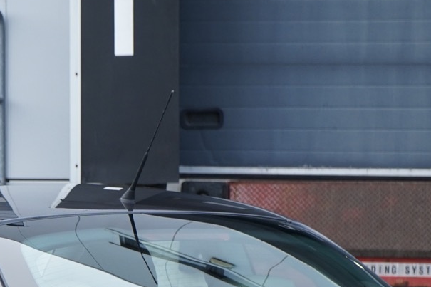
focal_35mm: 219
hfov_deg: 9.3
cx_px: -28
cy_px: 446
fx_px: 2621
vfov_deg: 6.2
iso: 1000
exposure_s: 1/160
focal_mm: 69
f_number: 5.6
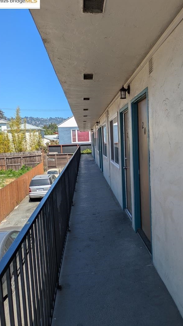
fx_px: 242
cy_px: 160
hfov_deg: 41.1
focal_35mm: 28
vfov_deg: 67.9
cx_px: 117
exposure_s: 1/1449
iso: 47
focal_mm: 5.43
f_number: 1.89
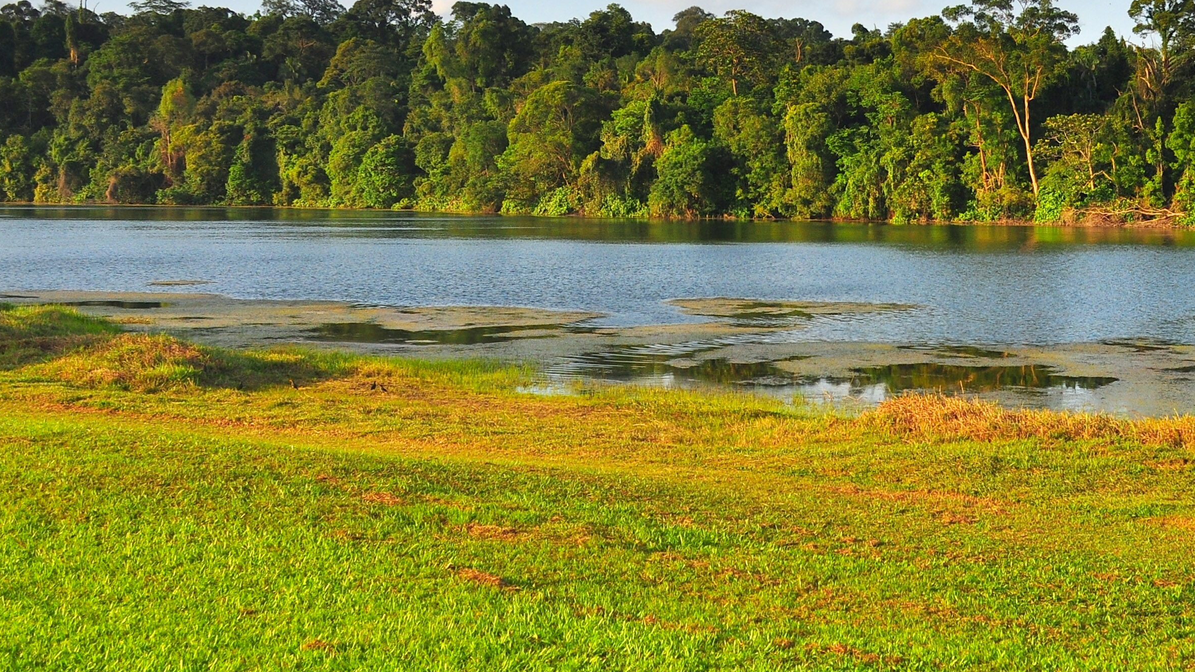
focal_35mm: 51
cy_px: 230
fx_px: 1616
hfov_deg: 39.9
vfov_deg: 23.4
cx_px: 834
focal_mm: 18
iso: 200
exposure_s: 1/1000
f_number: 5
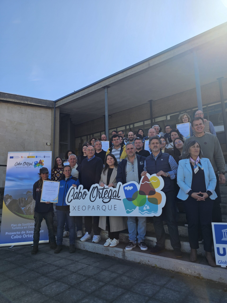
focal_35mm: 23
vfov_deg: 73.9
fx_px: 201
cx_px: 114
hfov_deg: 58.9
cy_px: 152
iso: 10
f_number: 1.7
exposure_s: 1/445
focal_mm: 6.3
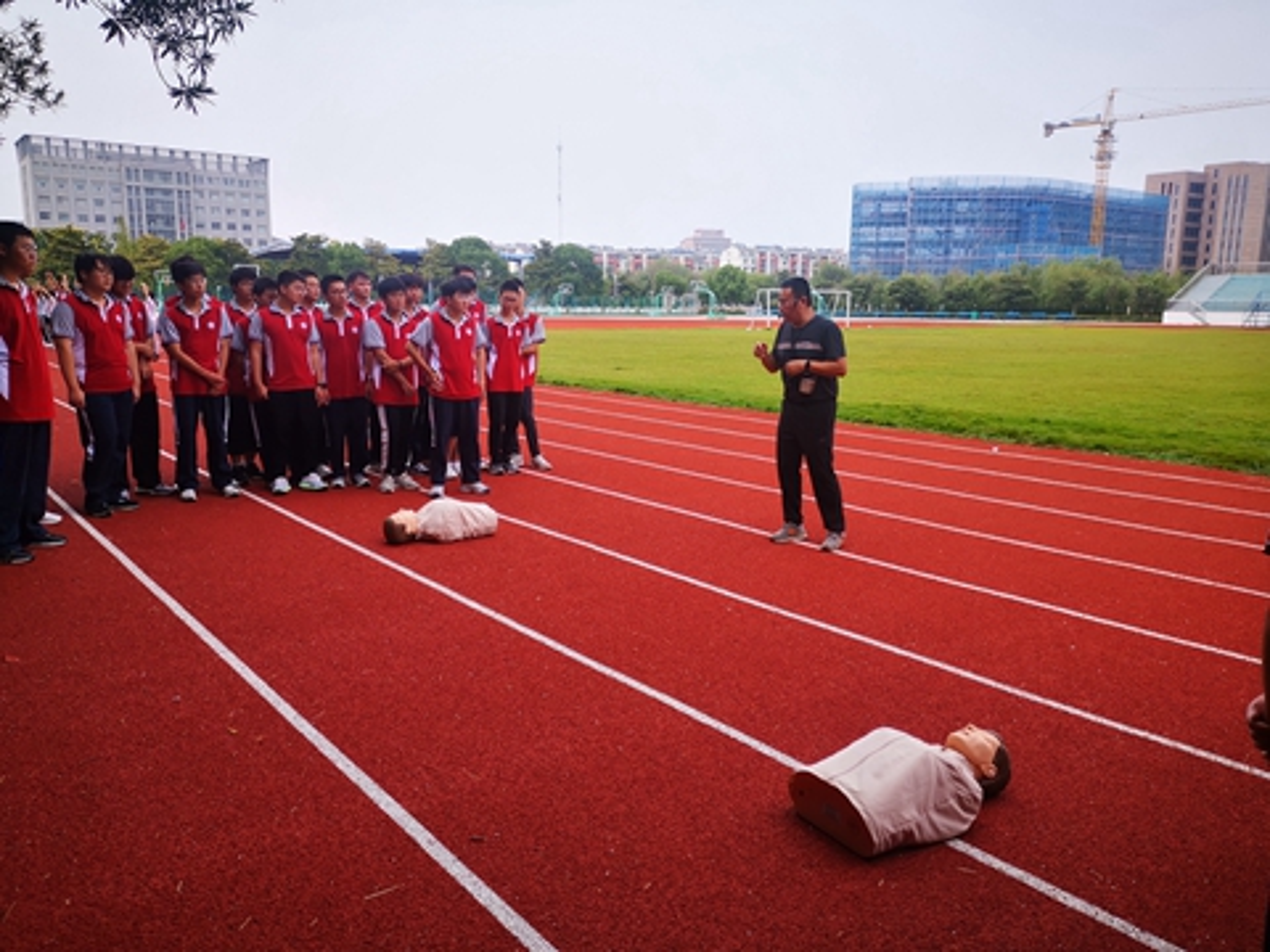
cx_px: 635
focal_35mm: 27
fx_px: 991
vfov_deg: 51.4
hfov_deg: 65.3
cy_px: 476
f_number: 1.8
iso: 50
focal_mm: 4.75
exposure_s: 1/898
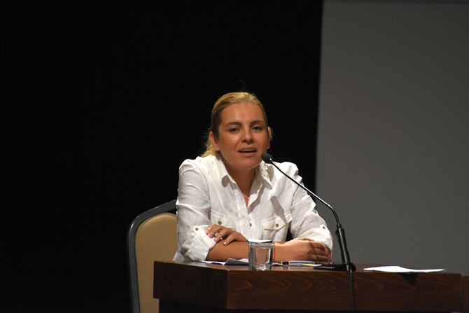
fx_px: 5863
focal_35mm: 450
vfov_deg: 3.1
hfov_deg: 4.6
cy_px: 156
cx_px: 234
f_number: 6.3
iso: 1600
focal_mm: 300
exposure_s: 1/125
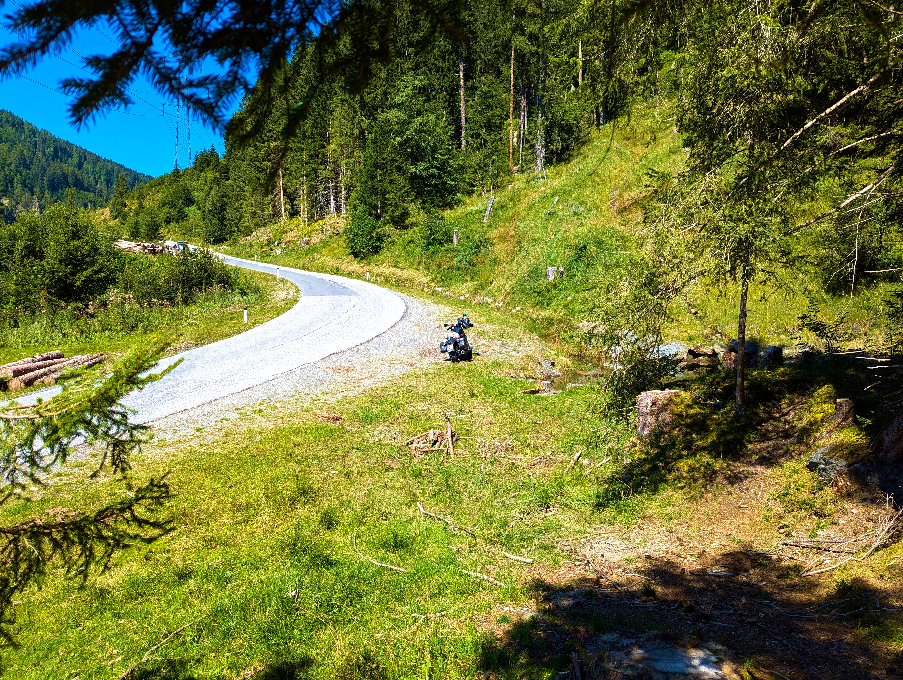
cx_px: 452
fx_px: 627
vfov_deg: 56.9
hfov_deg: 71.5
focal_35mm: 24
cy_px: 340
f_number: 1.85
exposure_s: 1/1300
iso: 46
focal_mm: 6.81
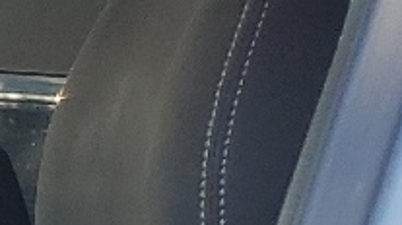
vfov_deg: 4.8
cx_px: -897
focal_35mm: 219
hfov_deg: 8.1
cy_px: 989
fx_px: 2332
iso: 50
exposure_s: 1/185
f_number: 1.5
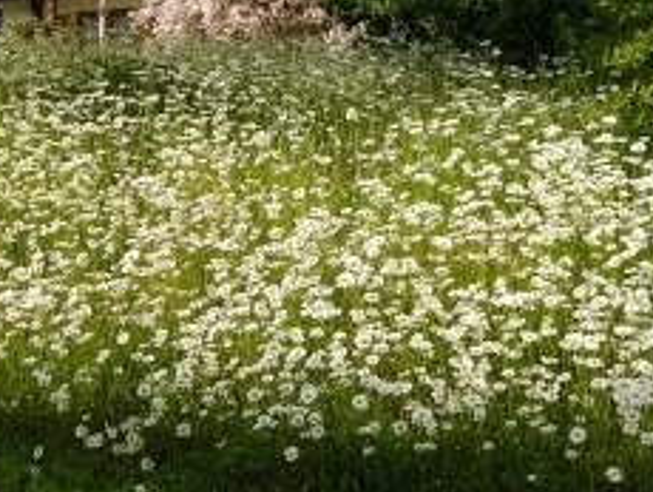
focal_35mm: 70
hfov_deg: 27.7
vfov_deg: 19.8
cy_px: -97
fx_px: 1322
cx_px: 389
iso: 64
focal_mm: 7.5
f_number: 4.8
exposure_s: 1/240
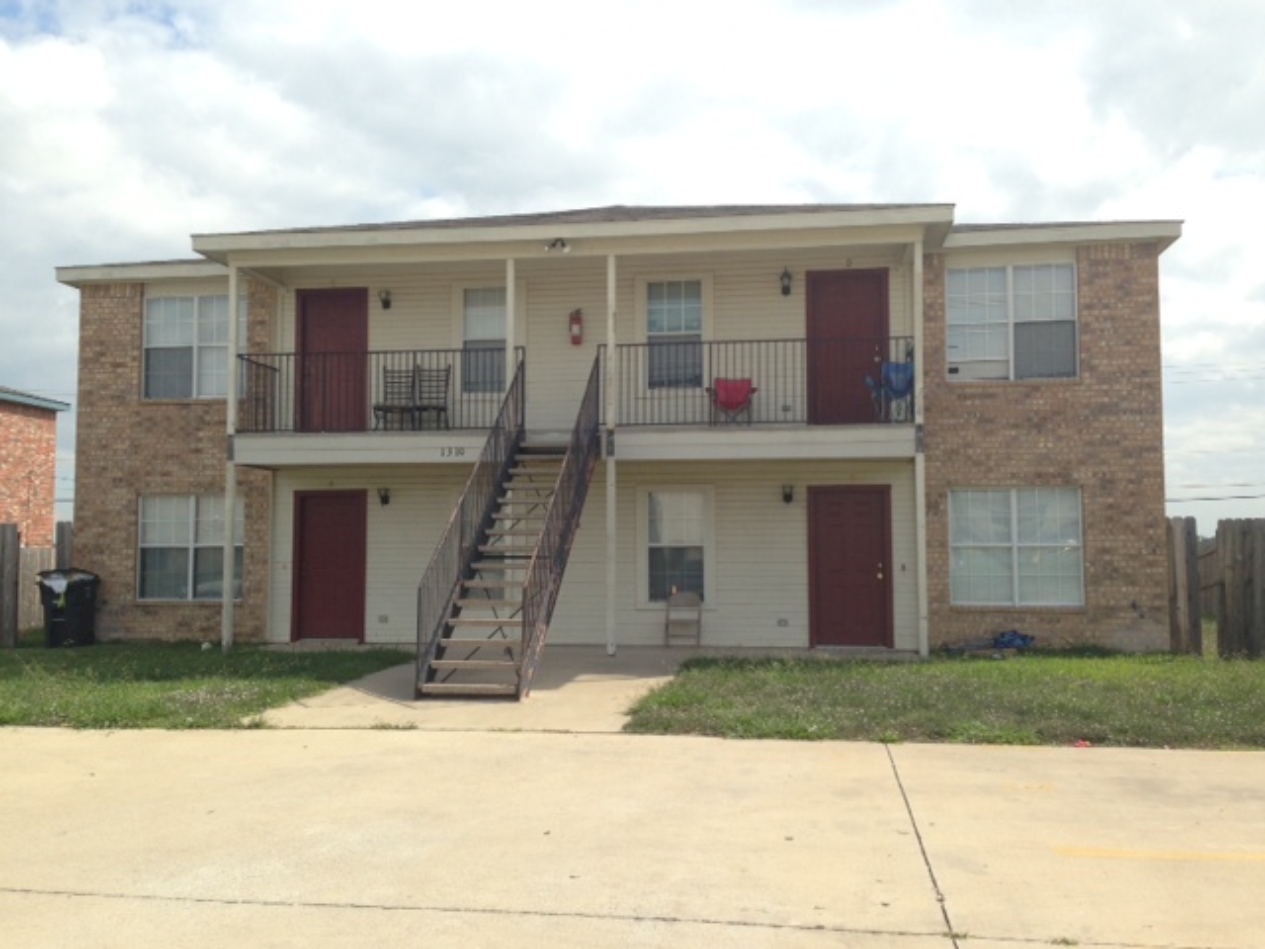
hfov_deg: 55.4
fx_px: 1206
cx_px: 632
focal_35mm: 33
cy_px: 474
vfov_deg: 42.9
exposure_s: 1/1355
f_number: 2.4
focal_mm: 4.12
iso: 50
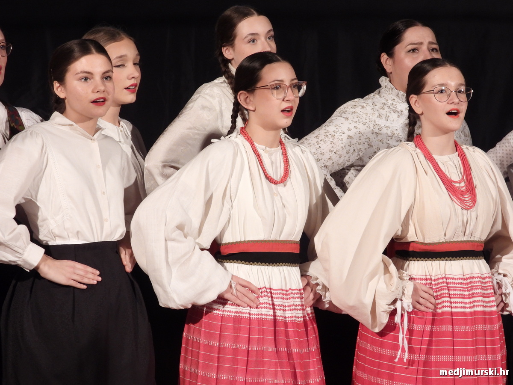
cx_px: 256
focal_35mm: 215
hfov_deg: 9.2
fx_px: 3186
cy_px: 192
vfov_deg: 6.9
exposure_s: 1/20
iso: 400
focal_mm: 38.6
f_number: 4.5
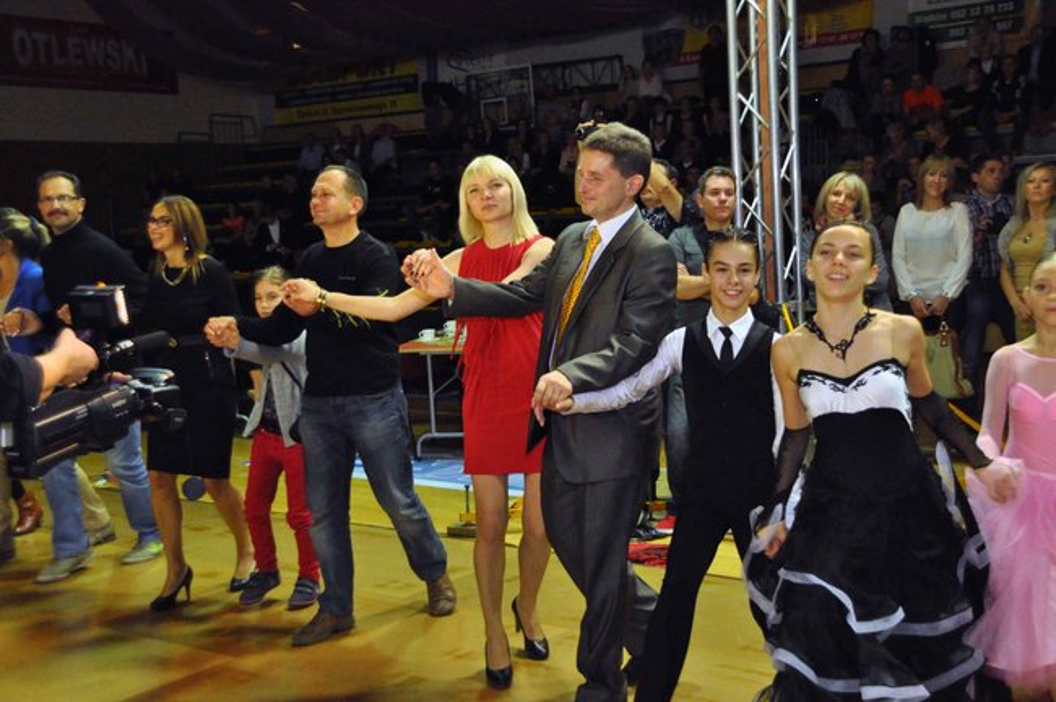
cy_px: 351
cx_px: 528
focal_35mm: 48
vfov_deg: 28.0
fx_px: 1407
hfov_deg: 41.2
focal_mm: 32
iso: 3200
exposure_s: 1/200
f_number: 4.2
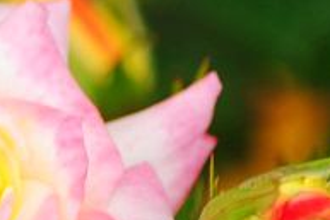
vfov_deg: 0.9
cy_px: 262
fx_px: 13696
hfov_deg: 1.4
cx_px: -84
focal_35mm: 1493
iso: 100
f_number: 8
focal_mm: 240
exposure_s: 1/40
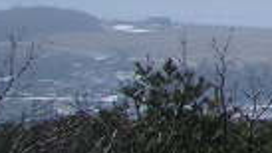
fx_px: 2055
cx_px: 991
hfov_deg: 6.5
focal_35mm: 285
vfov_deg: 4.2
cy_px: -181
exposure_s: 1/123
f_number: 8.5
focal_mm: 5.8
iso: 50
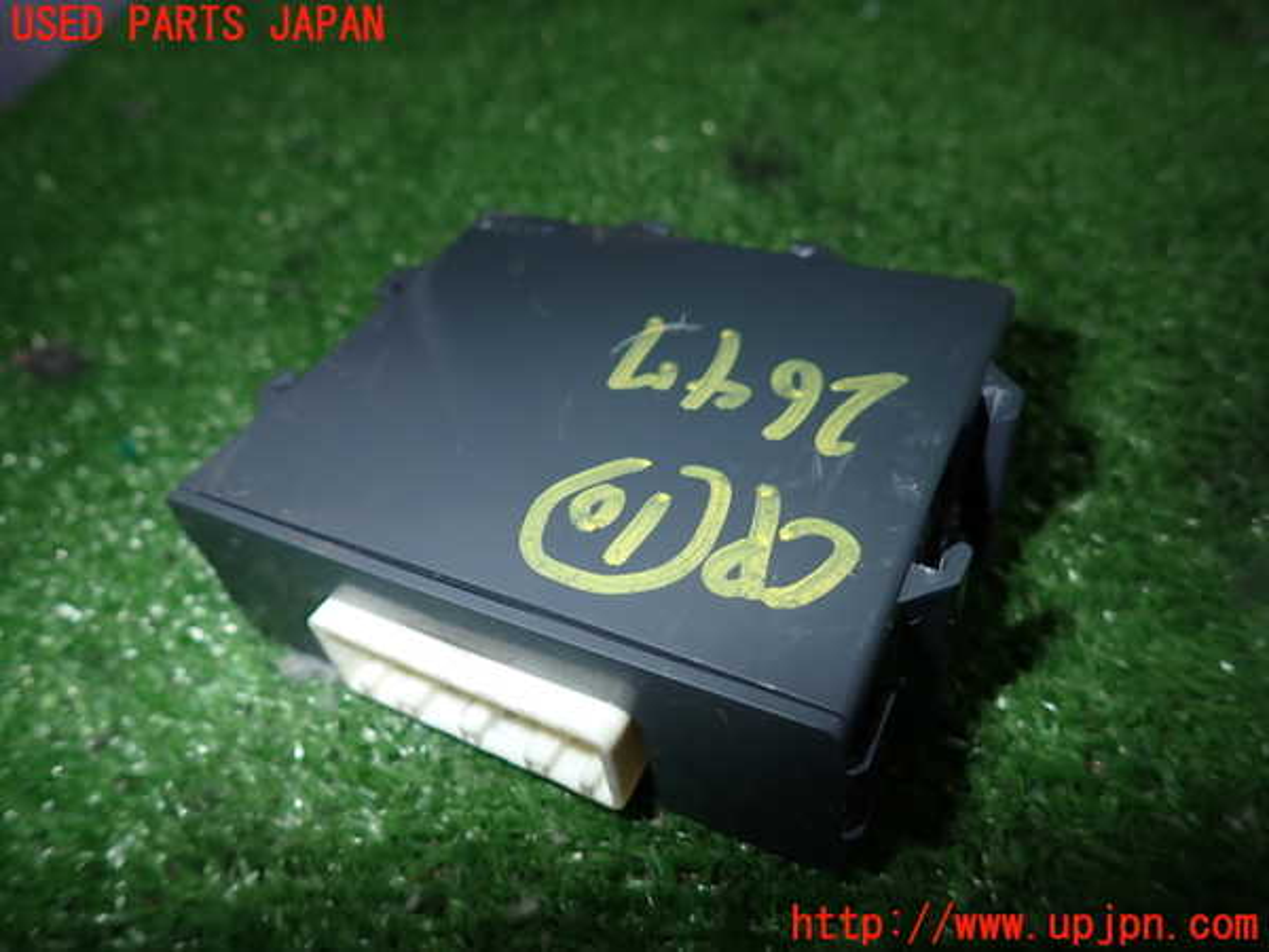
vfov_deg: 54.9
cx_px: 634
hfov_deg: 69.4
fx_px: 916
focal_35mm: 25
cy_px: 476
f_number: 5.6
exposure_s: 1/30
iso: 200
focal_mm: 4.5
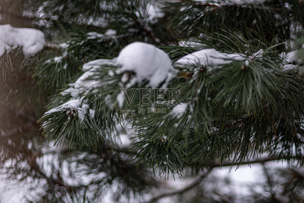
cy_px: 102
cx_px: 152
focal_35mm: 128
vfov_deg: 10.8
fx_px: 1077
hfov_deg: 16.1
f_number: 1.8
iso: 100
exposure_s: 1/125
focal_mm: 85
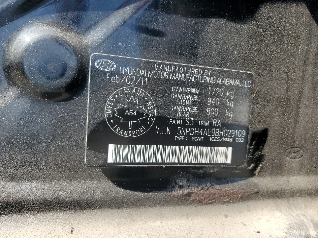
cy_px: 119
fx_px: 239
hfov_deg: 67.3
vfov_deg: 53.1
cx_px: 159
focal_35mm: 26
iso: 50
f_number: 1.5
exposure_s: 1/714
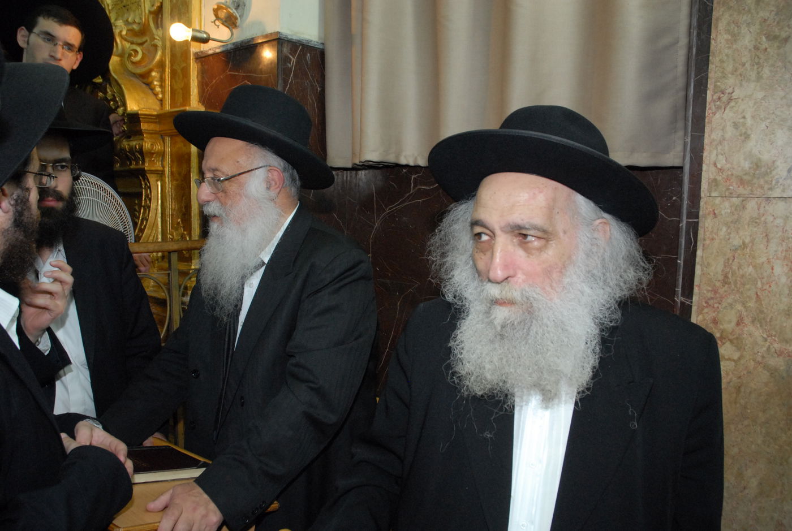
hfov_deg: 67.3
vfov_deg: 48.1
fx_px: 595
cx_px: 396
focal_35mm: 27
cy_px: 266
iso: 800
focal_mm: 18
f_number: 5.6
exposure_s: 1/60
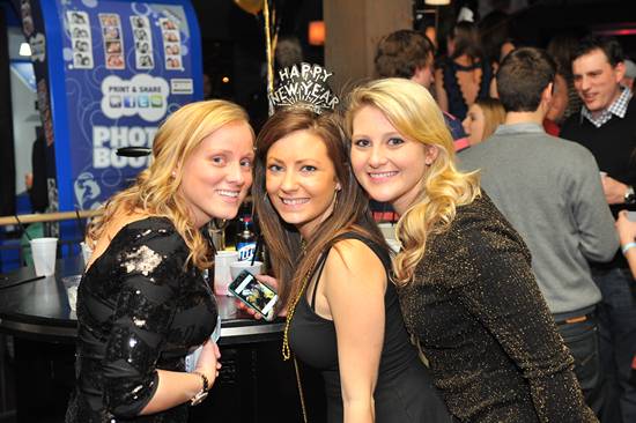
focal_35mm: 48
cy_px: 212
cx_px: 318
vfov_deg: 28.0
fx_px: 847
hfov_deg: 41.1
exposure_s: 1/100
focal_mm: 48
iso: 1250
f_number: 4.5
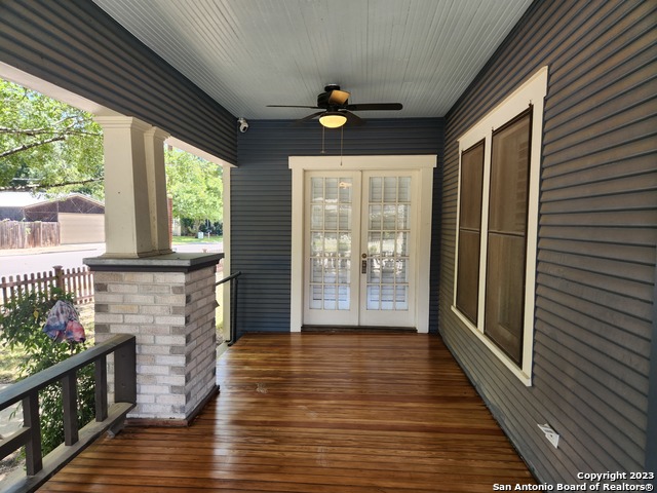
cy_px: 246
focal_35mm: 23
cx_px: 328
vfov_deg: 58.9
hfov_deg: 73.9
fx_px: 437
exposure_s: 1/180
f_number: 1.8
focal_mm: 5.4
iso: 50
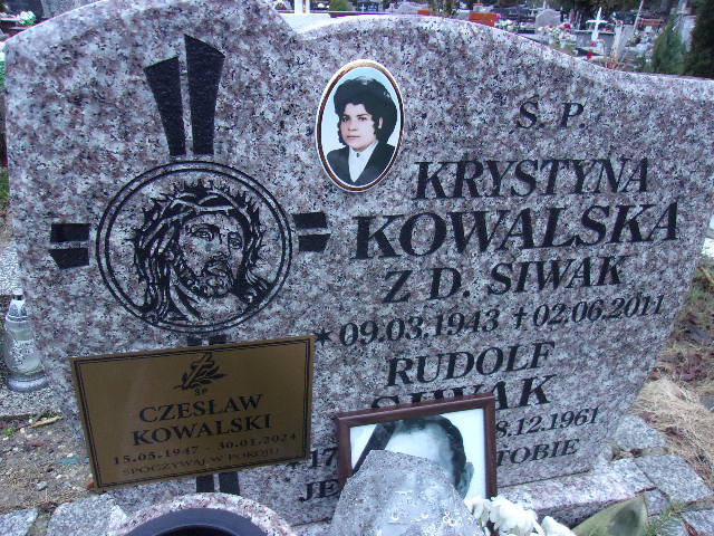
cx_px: 357
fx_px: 557
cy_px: 268
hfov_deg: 65.3
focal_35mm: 27
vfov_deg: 51.4
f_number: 3
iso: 251
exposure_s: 1/34
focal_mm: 4.9
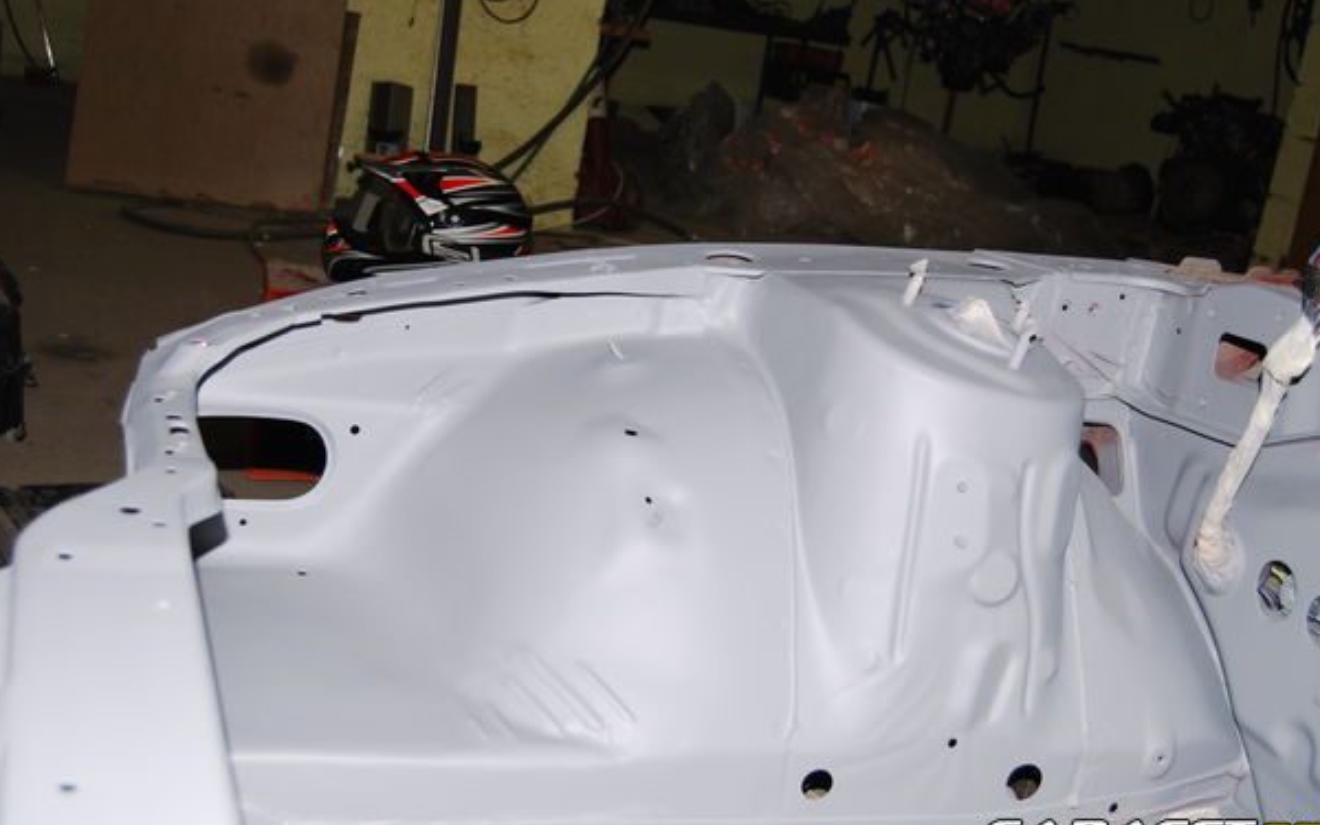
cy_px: 383
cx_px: 658
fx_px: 1763
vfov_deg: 26.3
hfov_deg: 41.1
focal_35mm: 49
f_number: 4.5
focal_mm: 30
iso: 100
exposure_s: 1/25
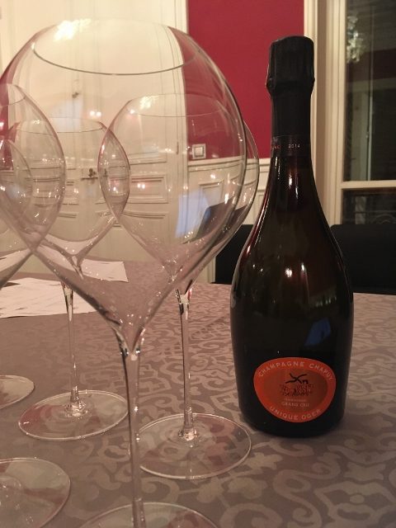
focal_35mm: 29
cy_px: 264
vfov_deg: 61.7
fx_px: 442
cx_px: 198
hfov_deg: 48.2
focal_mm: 4.15
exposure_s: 1/25
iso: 200
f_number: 2.2
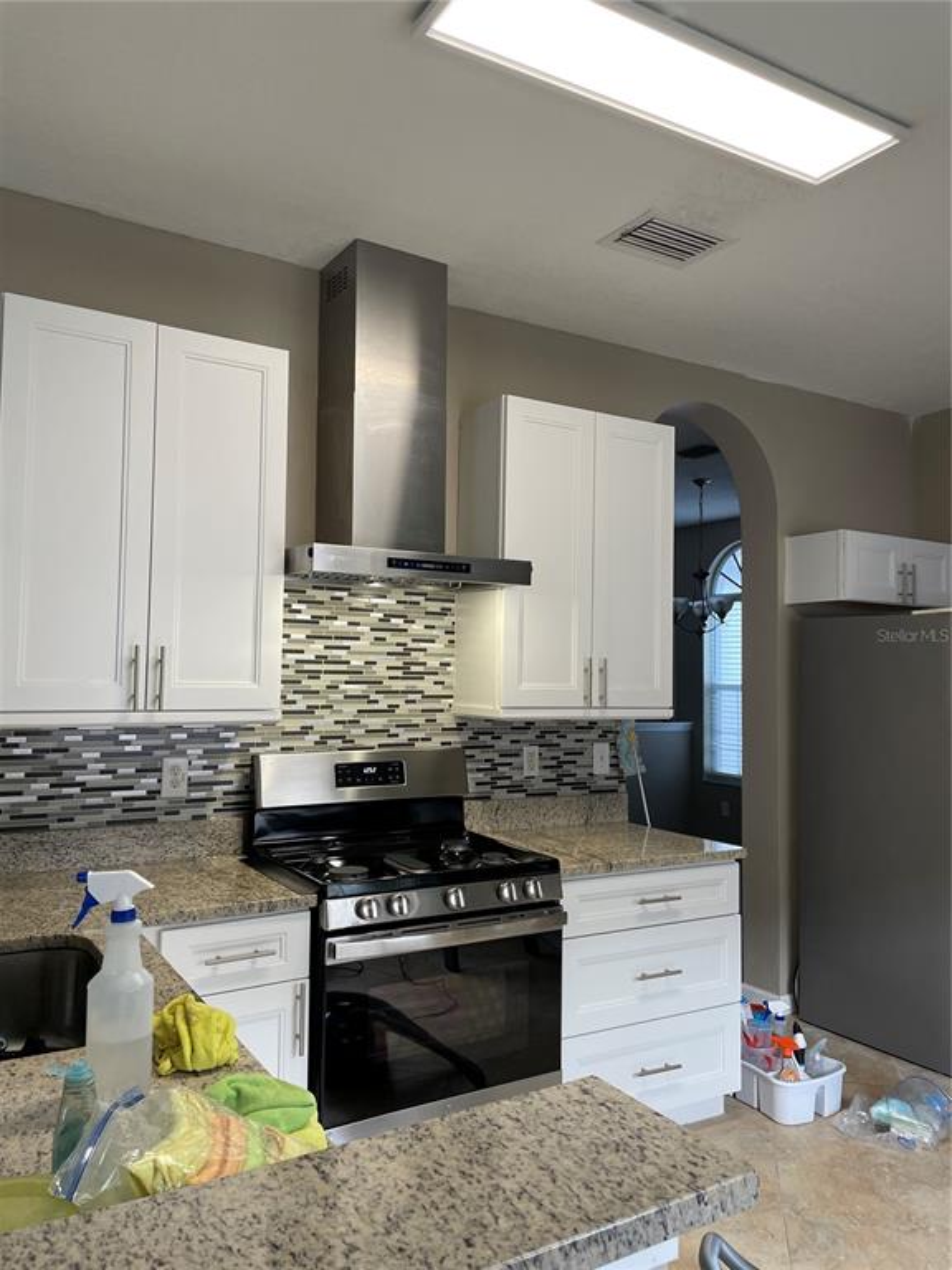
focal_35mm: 26
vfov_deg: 67.3
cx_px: 476
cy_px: 635
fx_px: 953
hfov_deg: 53.1
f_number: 1.6
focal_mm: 4.2
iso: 125
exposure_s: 1/120
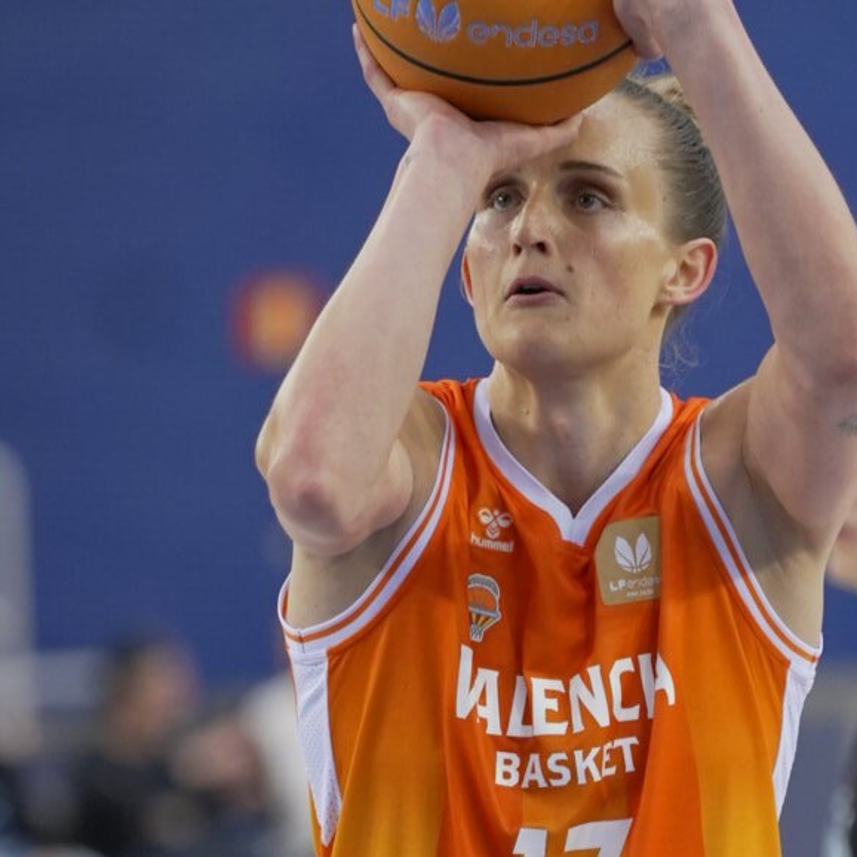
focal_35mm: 471
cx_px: 512
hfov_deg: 3.7
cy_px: 866
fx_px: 13193
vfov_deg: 3.7
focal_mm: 167
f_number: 2.8
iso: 3200
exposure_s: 1/1000
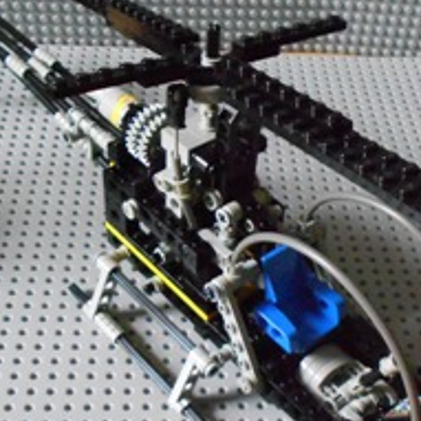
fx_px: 743
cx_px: 251
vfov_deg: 31.5
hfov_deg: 31.6
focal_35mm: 54
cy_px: 271
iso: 800
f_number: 3.2
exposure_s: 1/25
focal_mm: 4.6
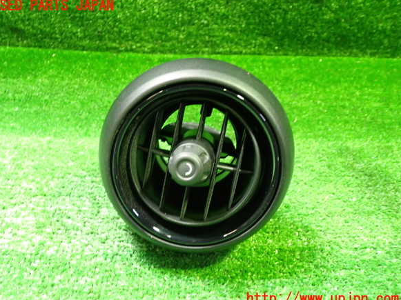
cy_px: 152
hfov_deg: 58.4
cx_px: 195
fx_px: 359
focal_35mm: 31
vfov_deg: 45.4
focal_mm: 5.4
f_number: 2.3
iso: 640
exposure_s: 1/30
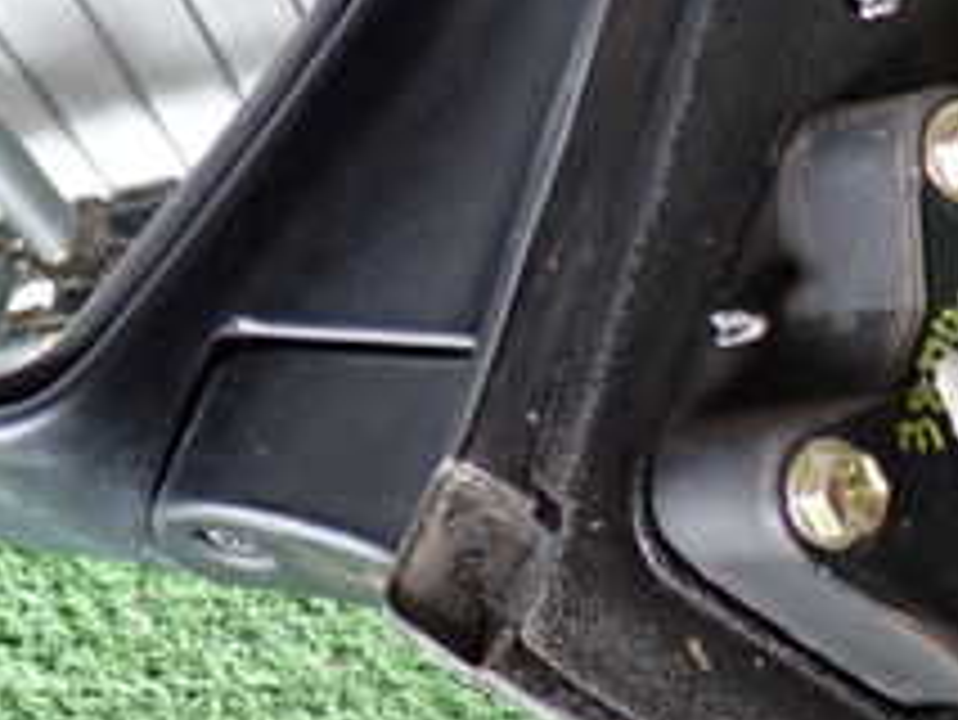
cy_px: 99
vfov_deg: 13.7
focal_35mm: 107
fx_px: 2963
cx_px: 472
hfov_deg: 18.4
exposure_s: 1/40
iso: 500
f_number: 2.7
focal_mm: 6.83
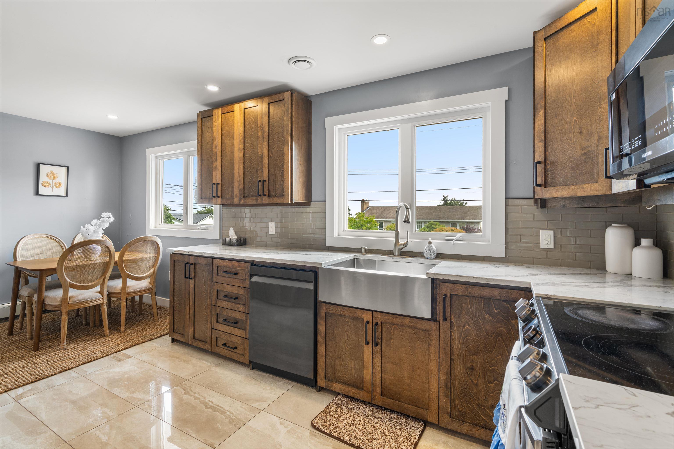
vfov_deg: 73.7
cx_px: 337
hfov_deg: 96.7
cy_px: 224
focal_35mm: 16
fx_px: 299
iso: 400
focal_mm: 16
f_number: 9
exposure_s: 1/5
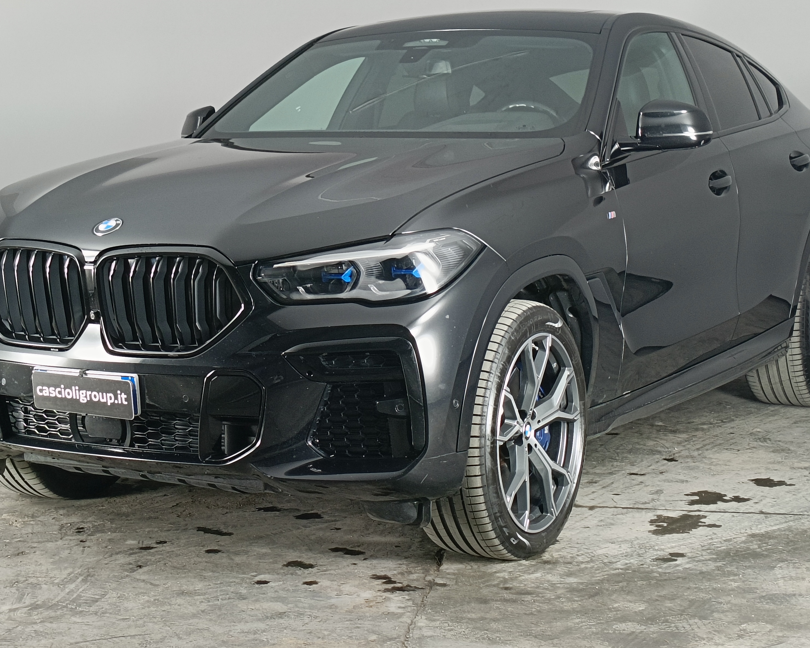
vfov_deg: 21.8
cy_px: 232
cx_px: 362
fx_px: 1678
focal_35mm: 70
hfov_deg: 27.1
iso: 250
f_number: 1.88
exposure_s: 1/50
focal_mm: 4.84
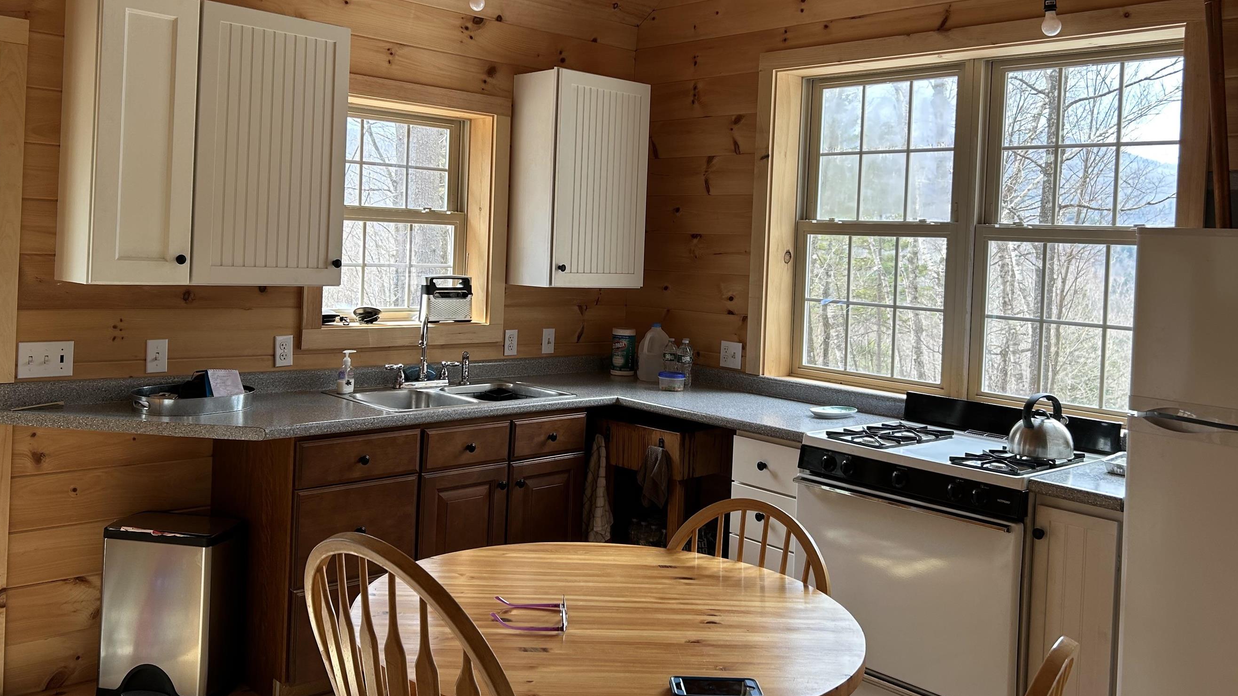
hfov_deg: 59.5
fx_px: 1083
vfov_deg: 35.4
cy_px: 254
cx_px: 594
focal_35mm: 33
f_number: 1.5
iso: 50
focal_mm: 5.7
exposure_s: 1/121
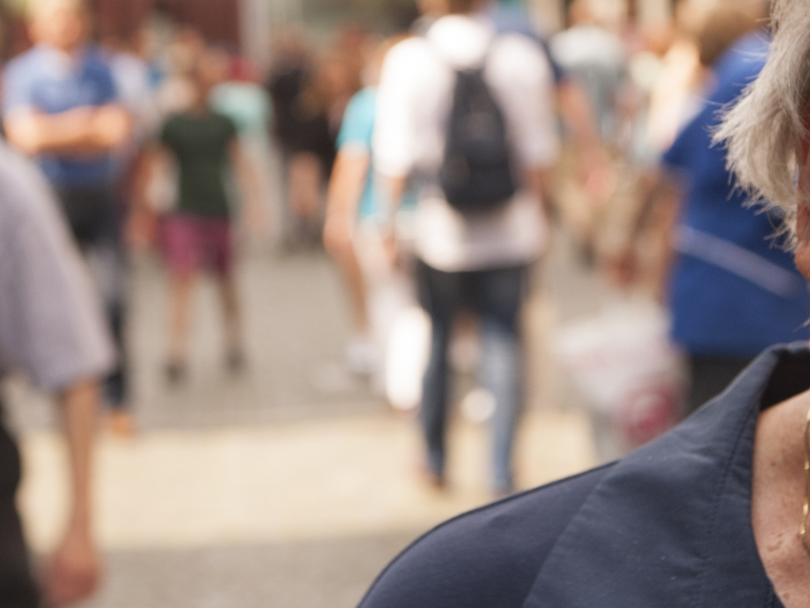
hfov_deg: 15.2
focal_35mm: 130
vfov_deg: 11.4
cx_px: 478
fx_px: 3042
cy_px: 135
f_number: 4
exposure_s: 1/500
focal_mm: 48
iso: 400
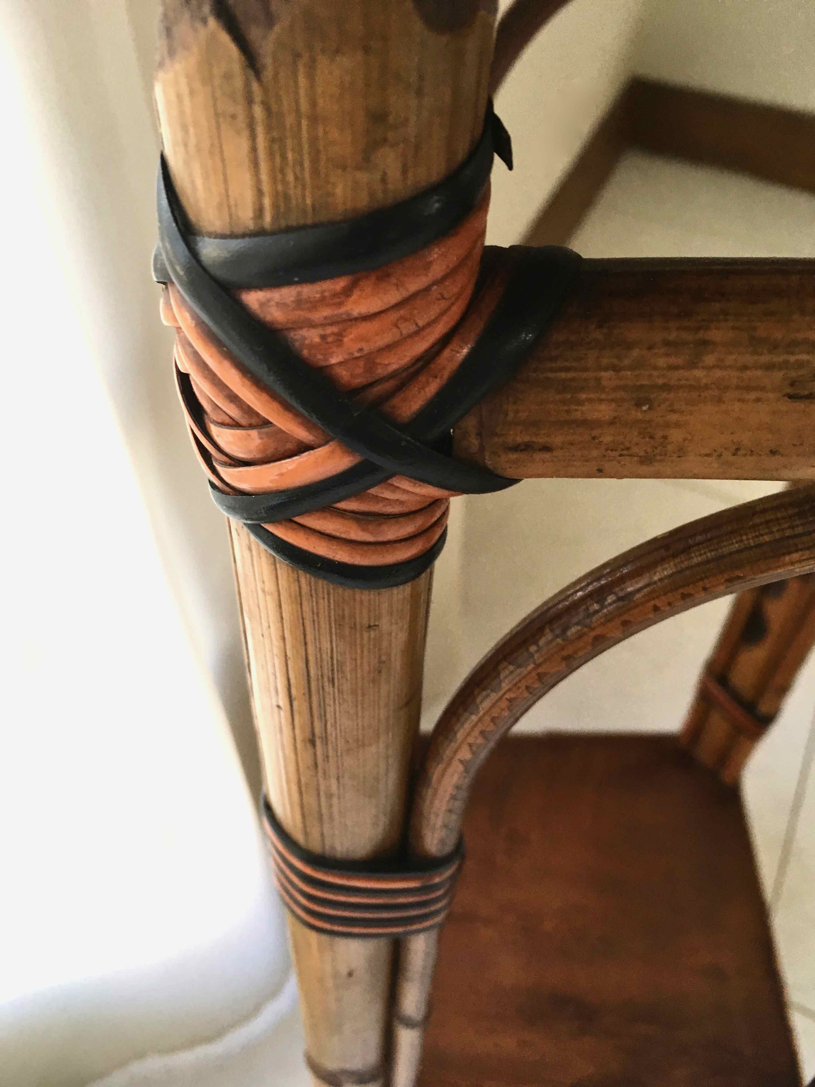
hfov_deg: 48.2
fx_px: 910
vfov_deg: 61.7
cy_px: 544
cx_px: 408
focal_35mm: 29
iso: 50
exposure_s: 1/33
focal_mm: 4.15
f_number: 2.2
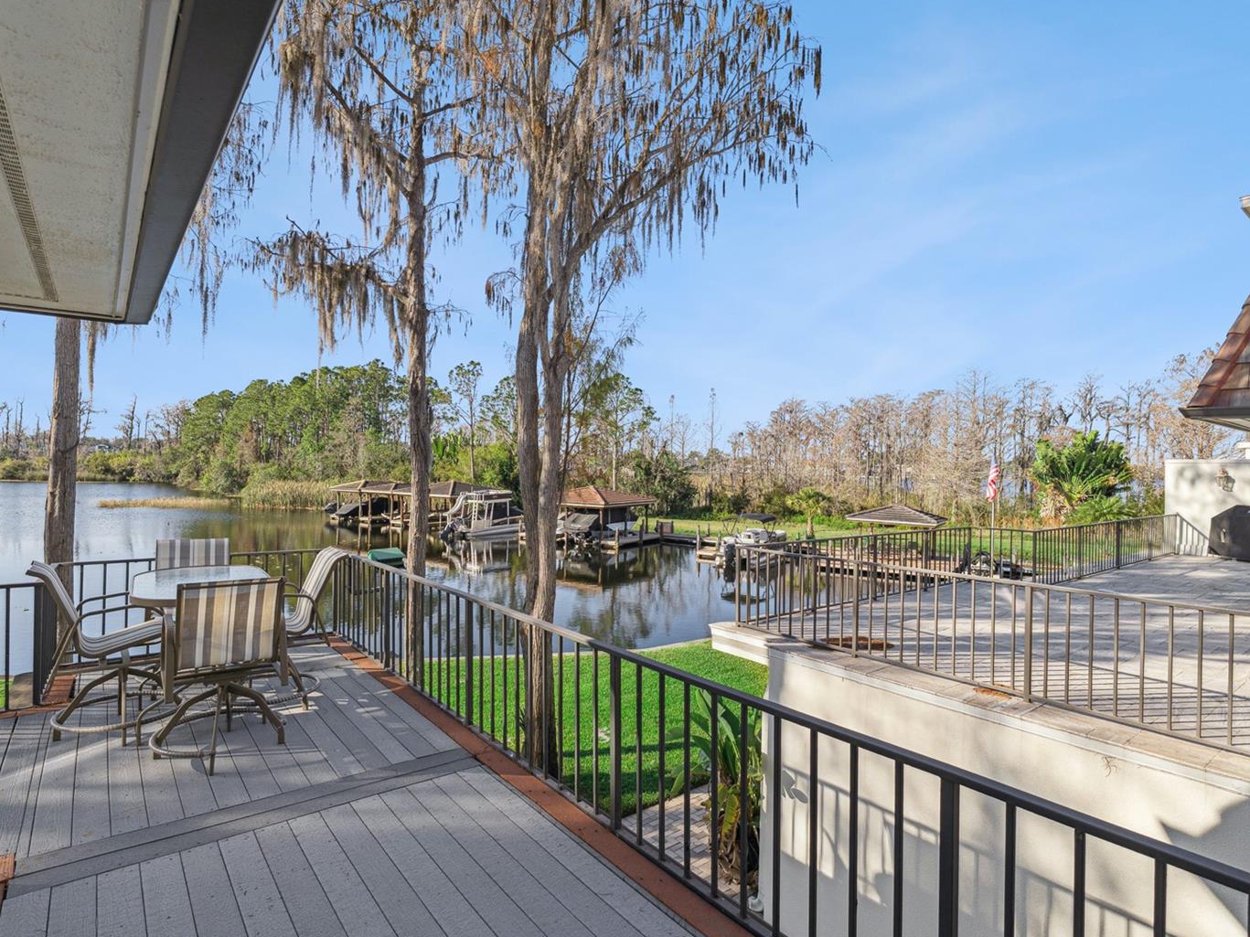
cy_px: 466
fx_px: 670
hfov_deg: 86.0
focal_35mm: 19
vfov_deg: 69.9
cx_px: 622
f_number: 3.5
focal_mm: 11
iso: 100
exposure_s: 1/1000
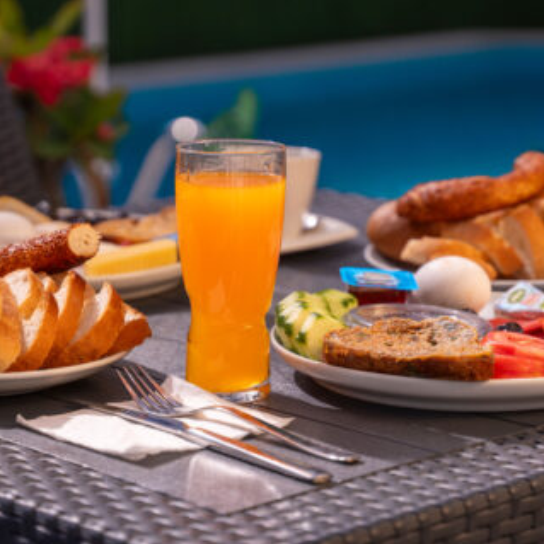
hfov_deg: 13.8
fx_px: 2244
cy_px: 121
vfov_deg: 13.8
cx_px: 298
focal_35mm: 126
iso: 125
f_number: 2.8
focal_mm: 61.6
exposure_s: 1/4000
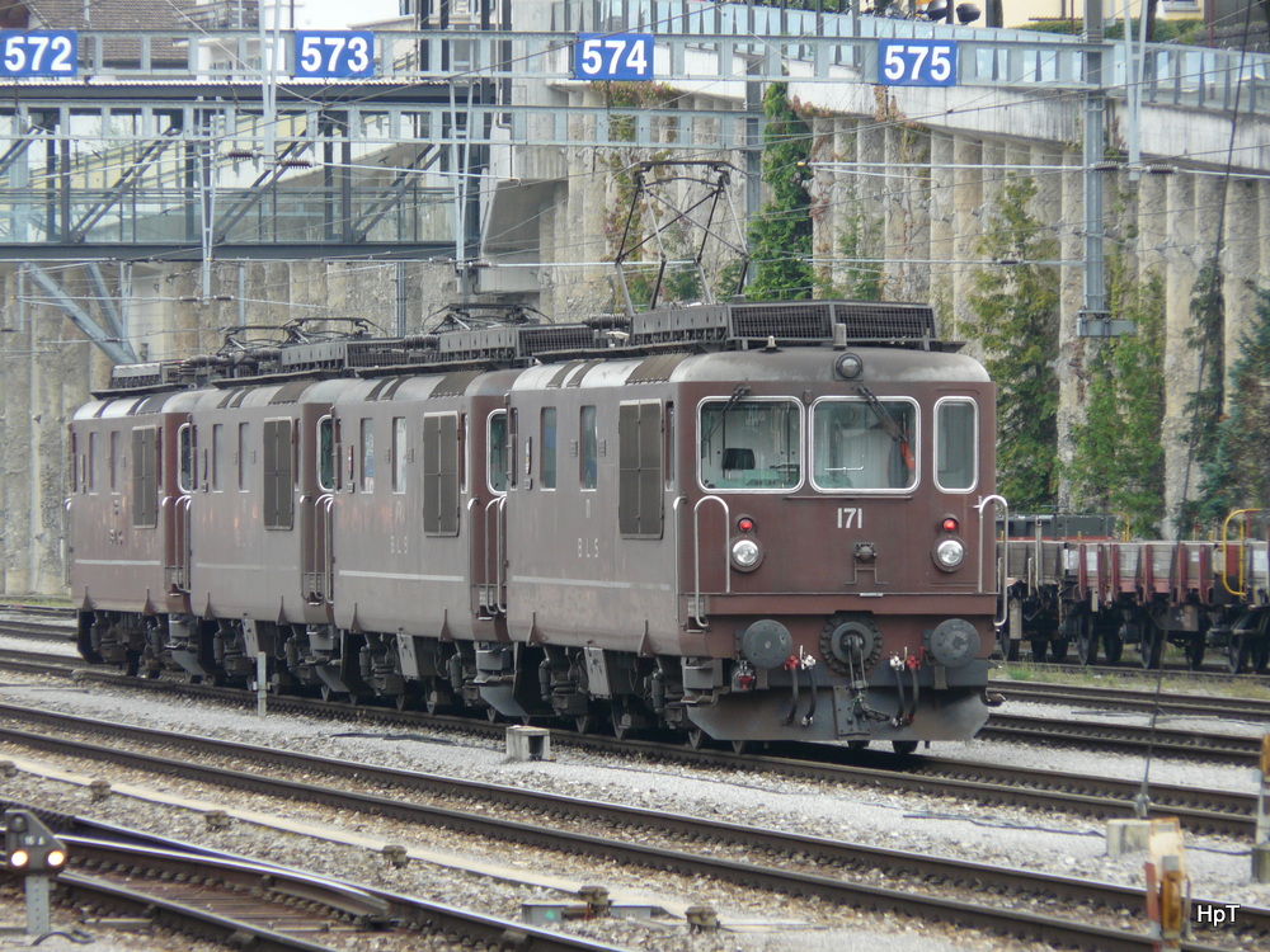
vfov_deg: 4.0
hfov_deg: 5.4
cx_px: 635
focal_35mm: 368
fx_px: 13501
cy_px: 476
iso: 100
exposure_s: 1/125
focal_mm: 60.4
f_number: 4
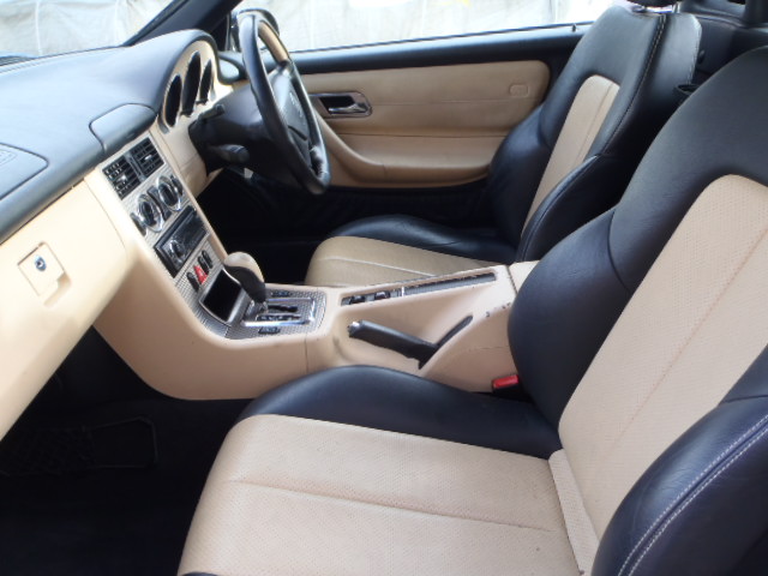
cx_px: 384
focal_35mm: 28
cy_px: 288
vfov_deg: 49.7
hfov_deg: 63.4
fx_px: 621
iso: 100
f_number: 3.5
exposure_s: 1/30
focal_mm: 5
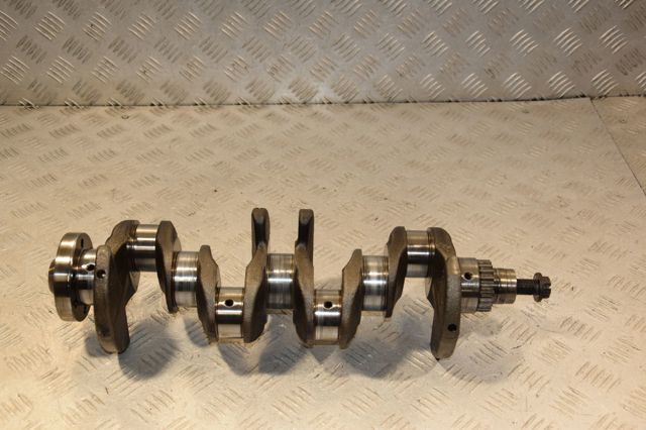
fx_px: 861
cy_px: 215
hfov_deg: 41.1
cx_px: 323
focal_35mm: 48
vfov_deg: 28.0
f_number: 5.6
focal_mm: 32
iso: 800
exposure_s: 1/200
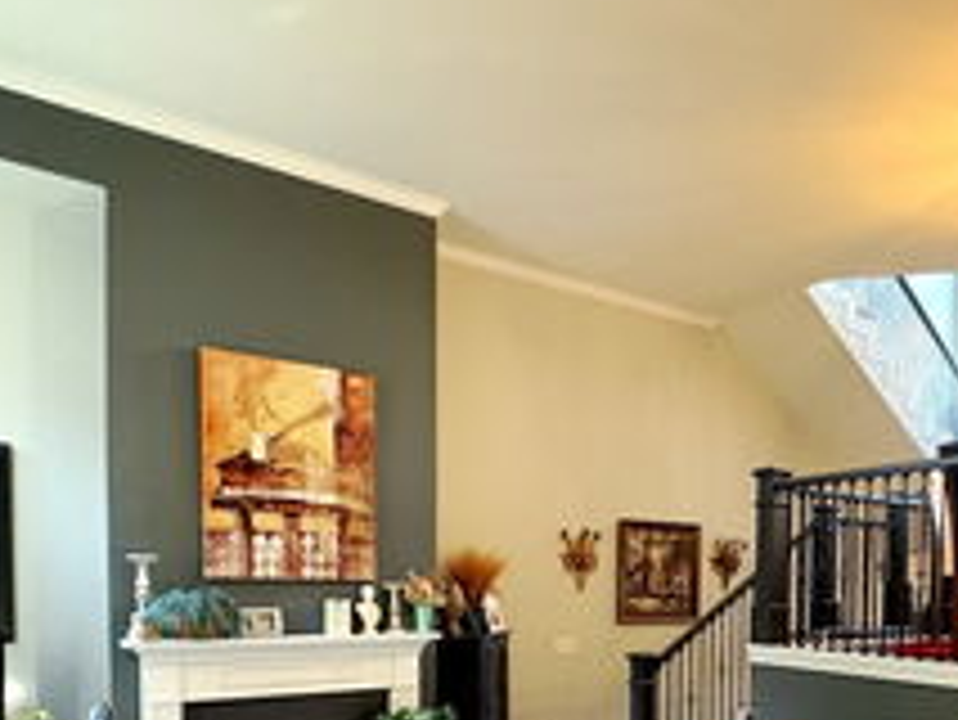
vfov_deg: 46.2
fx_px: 775
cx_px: 618
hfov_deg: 62.2
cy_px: 612
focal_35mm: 28
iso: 500
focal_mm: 2.22
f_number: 2.2
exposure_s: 1/60
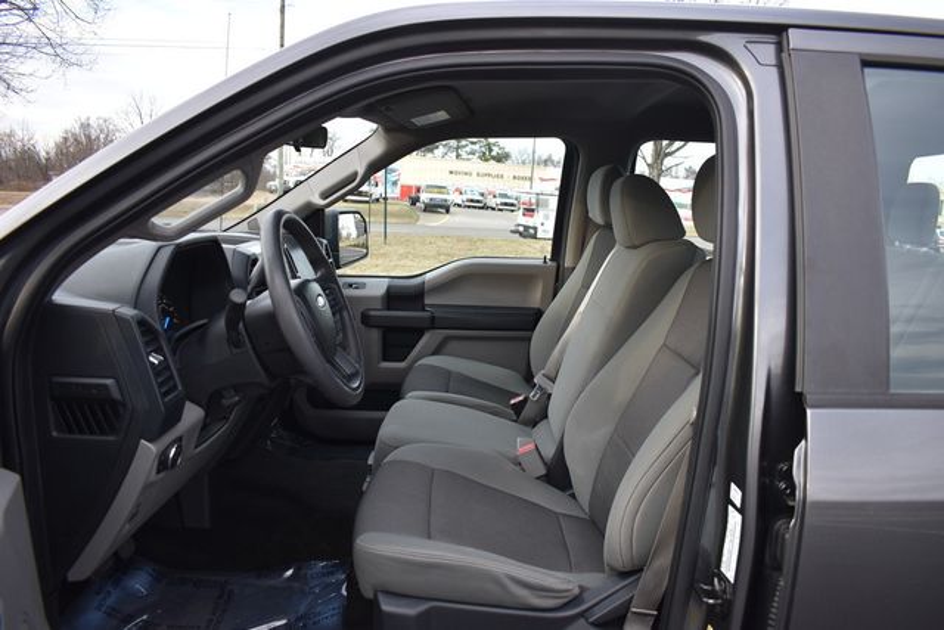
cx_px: 472
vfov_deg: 48.0
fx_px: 708
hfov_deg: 67.4
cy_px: 315
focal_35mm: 27
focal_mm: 18
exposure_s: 1/250
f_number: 3.5
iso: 400
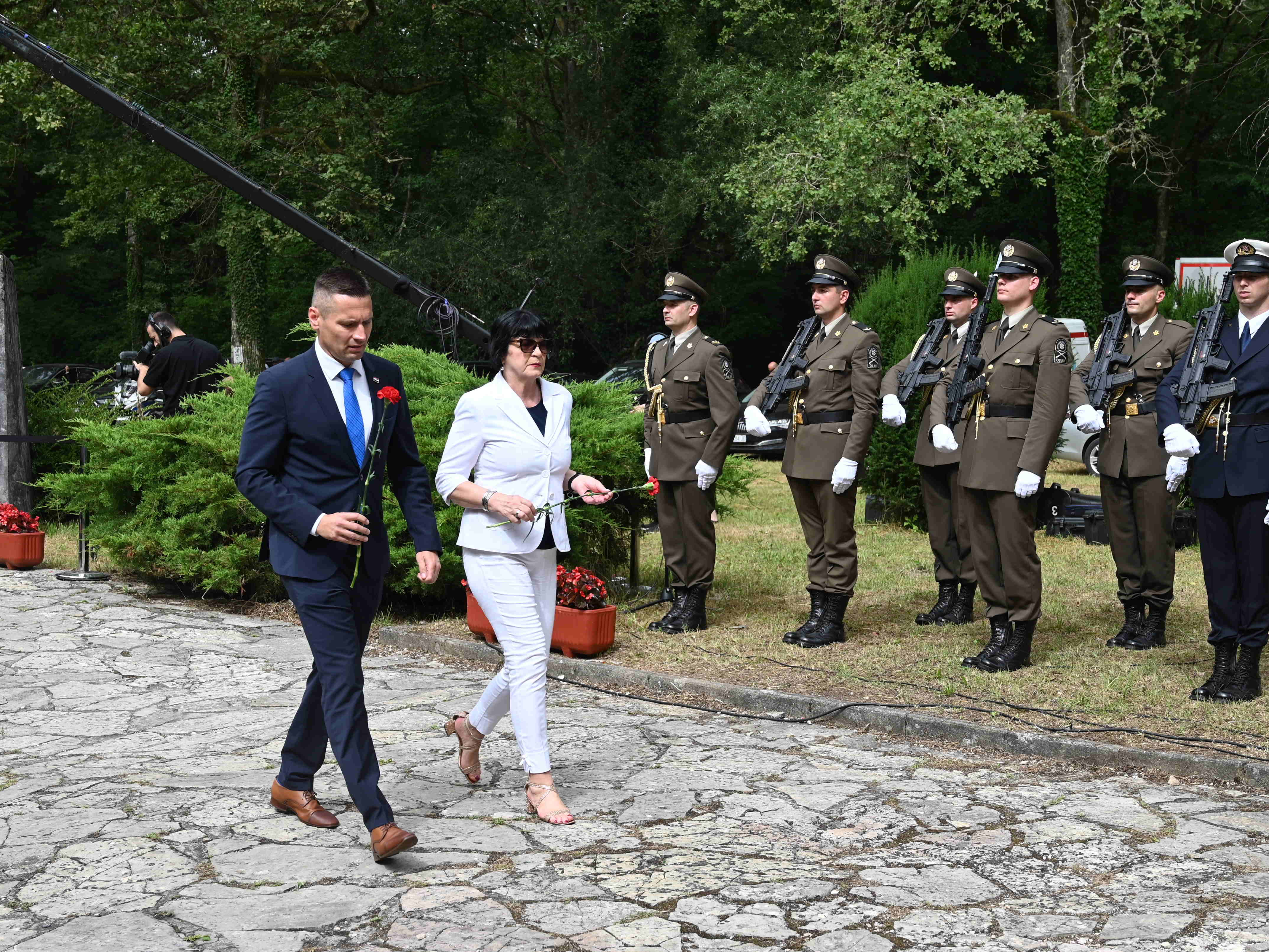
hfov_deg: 38.2
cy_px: 543
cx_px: 649
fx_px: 1833
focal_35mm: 50
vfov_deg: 29.1
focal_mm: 37
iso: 100
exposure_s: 1/250
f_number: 5.6
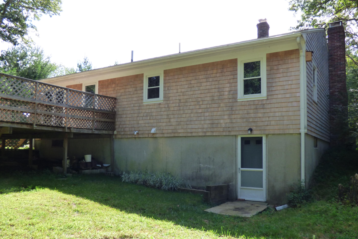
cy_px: 137
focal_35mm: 31
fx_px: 308
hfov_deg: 60.3
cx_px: 176
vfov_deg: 42.2
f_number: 3.2
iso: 160
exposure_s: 1/320
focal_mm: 5.04
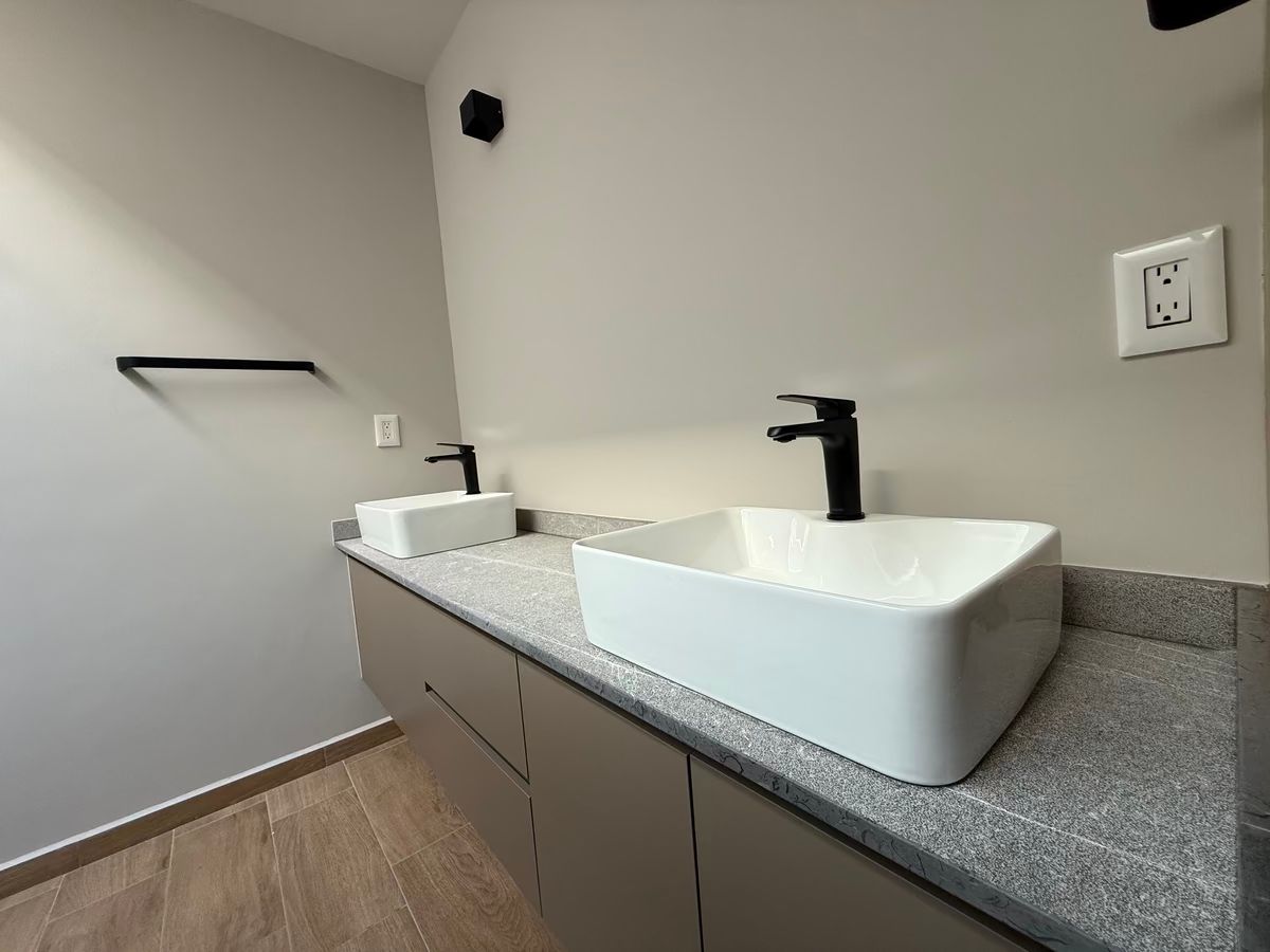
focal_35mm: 14
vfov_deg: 85.7
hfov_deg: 102.1
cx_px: 635
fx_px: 514
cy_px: 476
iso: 125
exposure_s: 1/99
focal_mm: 2.22
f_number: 2.2
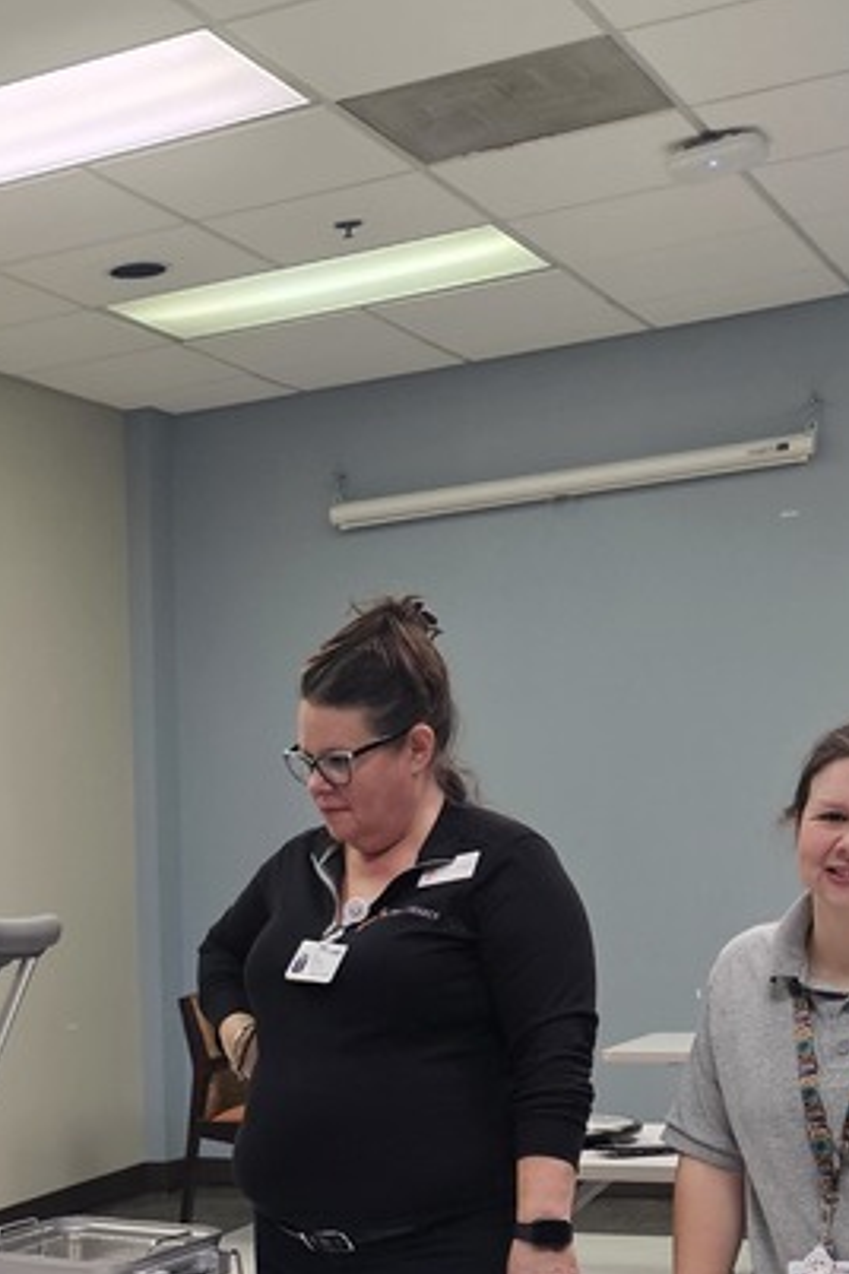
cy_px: 1337
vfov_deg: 30.1
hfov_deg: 21.0
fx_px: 2158
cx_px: -120
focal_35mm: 61
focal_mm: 5.4
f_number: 1.8
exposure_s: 1/120
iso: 400
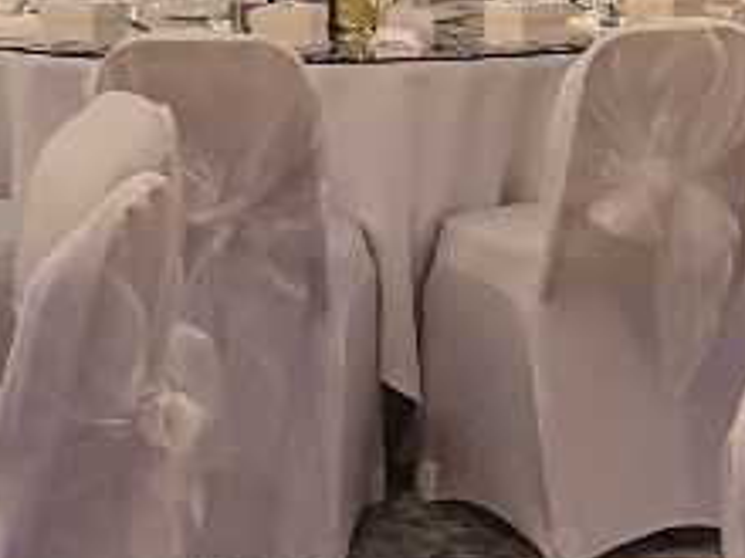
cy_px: -250
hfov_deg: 13.7
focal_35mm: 142
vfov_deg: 10.1
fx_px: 3056
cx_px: 701
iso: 320
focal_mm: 4.3
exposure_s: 1/33
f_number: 2.4
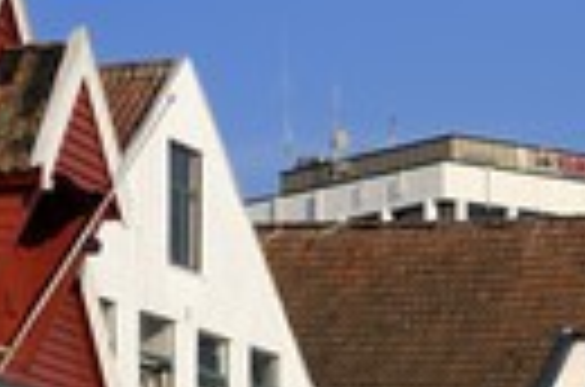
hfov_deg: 9.1
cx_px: 405
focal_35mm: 227
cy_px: 608
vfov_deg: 5.9
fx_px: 3680
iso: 200
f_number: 16
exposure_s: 1/160
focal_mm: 70
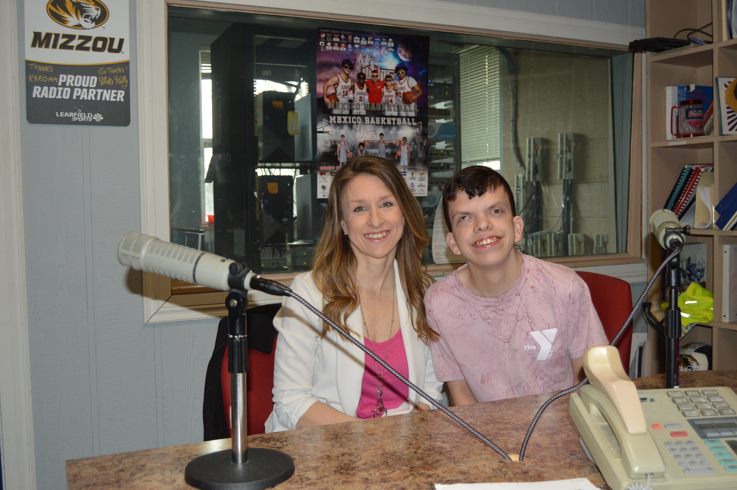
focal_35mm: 34
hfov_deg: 55.1
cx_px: 368
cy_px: 245
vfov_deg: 38.3
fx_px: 706
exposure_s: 1/60
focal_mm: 23
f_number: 3.8
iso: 500
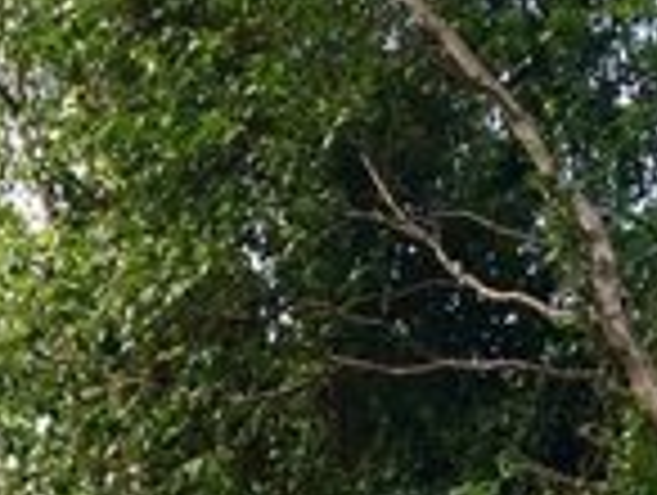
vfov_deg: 10.2
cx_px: -50
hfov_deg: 14.1
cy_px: 904
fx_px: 2604
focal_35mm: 137
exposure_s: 1/229
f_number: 2.2
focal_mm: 4.15
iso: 32
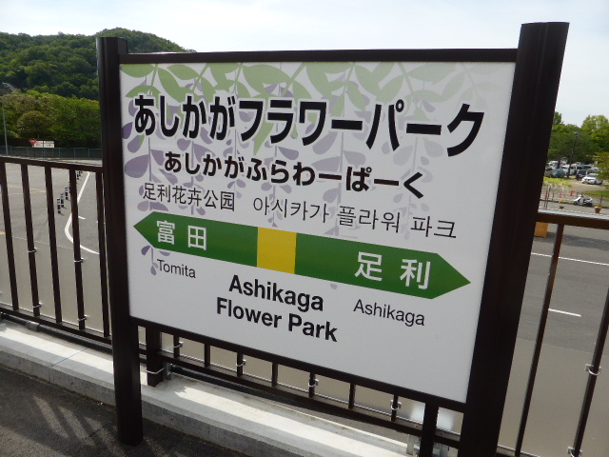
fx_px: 440
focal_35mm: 25
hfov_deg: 69.4
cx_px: 304
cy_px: 228
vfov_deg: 54.9
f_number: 3.3
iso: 100
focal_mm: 4.3
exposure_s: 1/1300
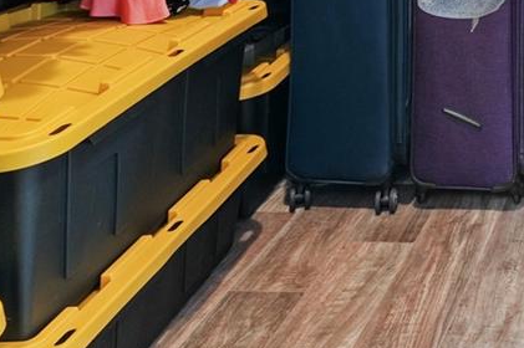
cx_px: 704
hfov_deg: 28.1
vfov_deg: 18.7
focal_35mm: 57
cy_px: -270
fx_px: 829
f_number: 8
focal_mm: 15
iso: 400
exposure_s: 1/1.25
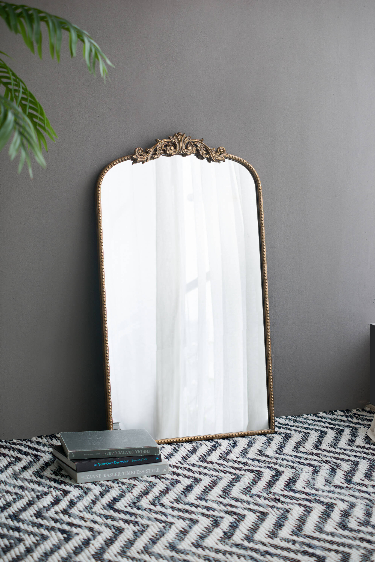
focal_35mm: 78
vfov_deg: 26.0
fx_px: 1217
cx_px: 188
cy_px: 281
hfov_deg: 17.5
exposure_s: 1/80
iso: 250
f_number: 6.3
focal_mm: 78
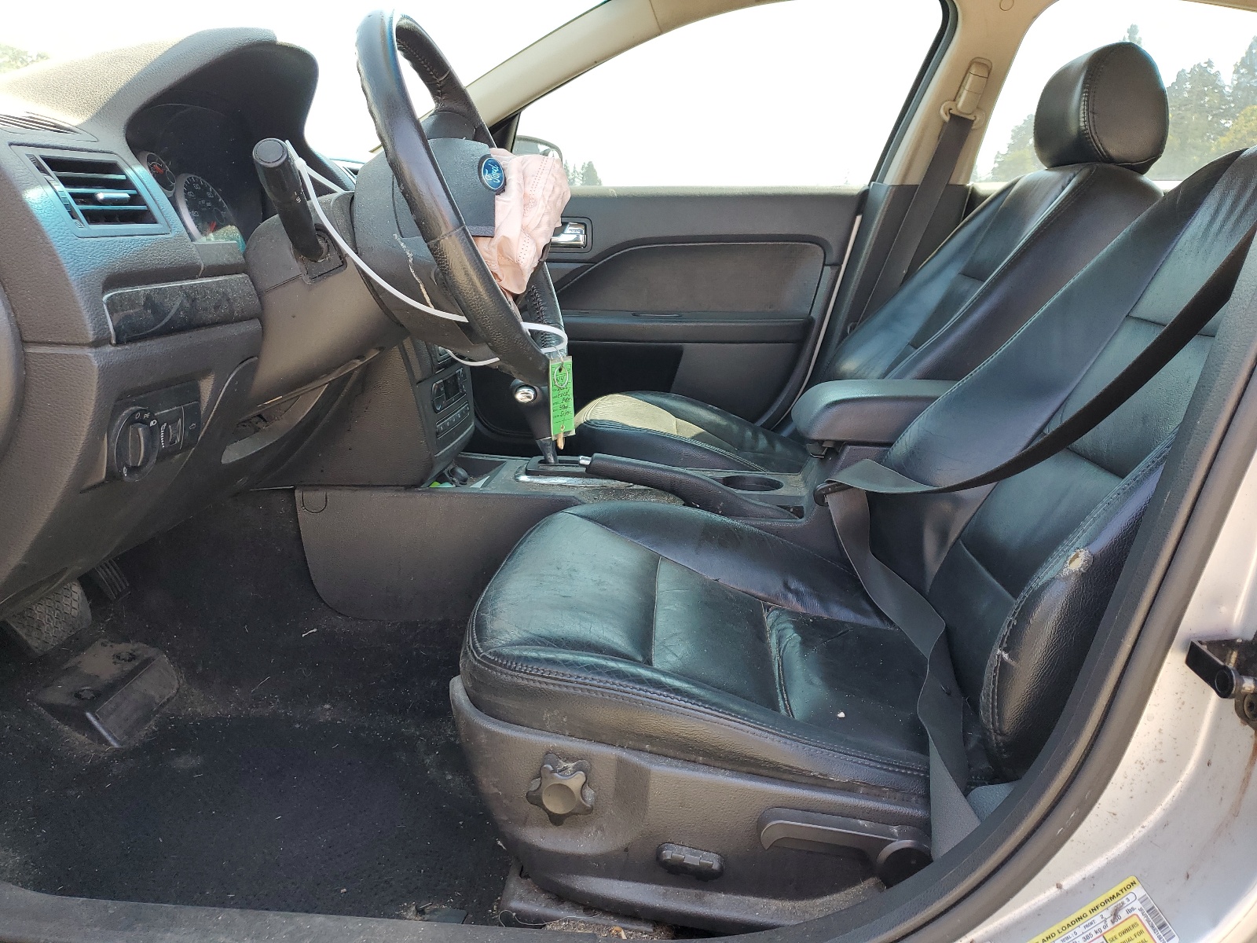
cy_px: 472
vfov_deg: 53.1
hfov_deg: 67.3
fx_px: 944
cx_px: 628
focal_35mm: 26
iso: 50
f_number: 1.5
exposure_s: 1/192
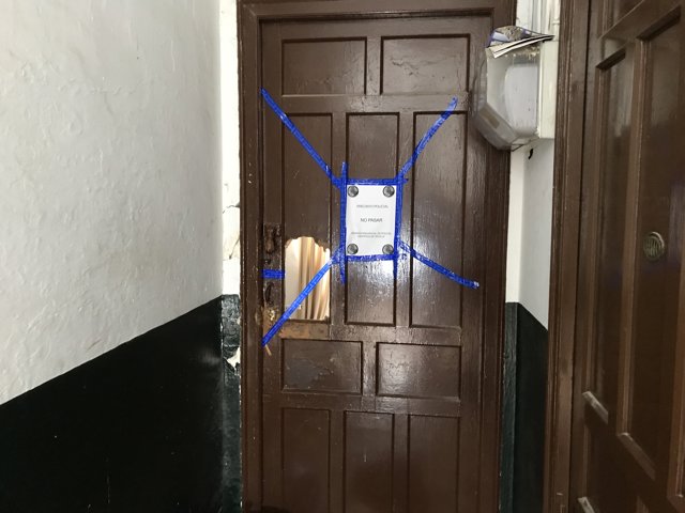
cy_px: 256
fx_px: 554
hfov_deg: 63.4
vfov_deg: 49.7
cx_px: 342
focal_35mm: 28
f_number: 1.8
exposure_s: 1/12
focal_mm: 3.99
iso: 100
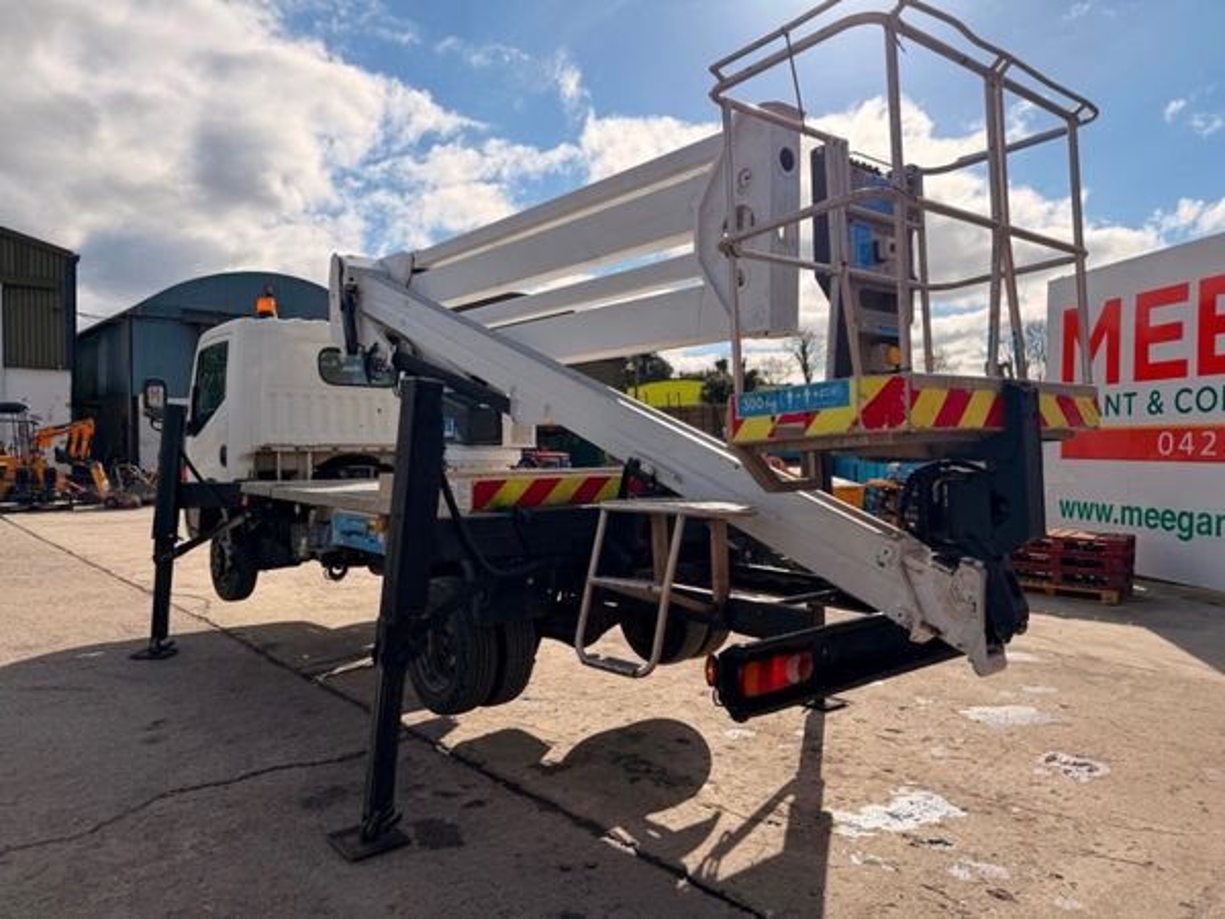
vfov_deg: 56.8
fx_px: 849
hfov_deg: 71.6
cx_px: 612
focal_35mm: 24
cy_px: 460
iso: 100
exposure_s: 1/7353
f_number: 1.78
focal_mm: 6.76
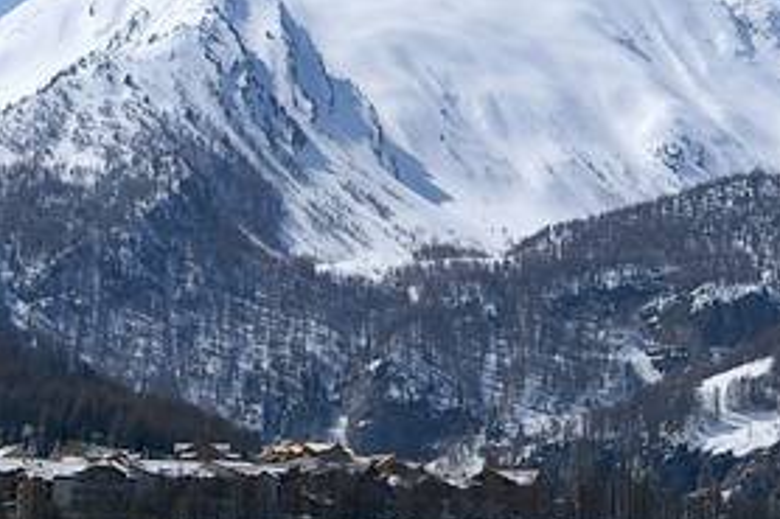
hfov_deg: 13.5
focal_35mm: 152
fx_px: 3291
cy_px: 142
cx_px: 471
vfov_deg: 9.0
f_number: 13
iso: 100
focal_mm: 60
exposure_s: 1/250
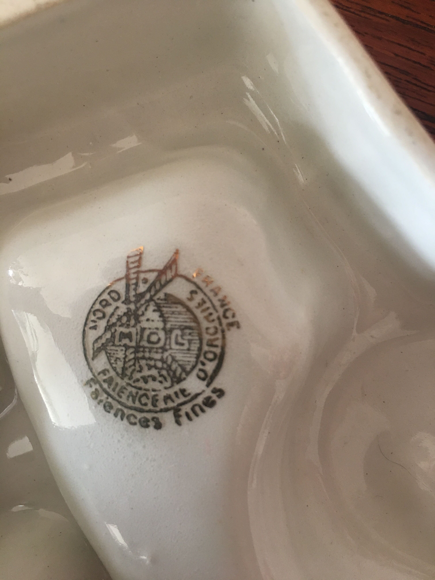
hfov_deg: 48.2
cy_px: 290
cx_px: 218
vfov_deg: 61.7
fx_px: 486
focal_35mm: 29
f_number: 2.2
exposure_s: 1/17
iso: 50
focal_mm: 4.15
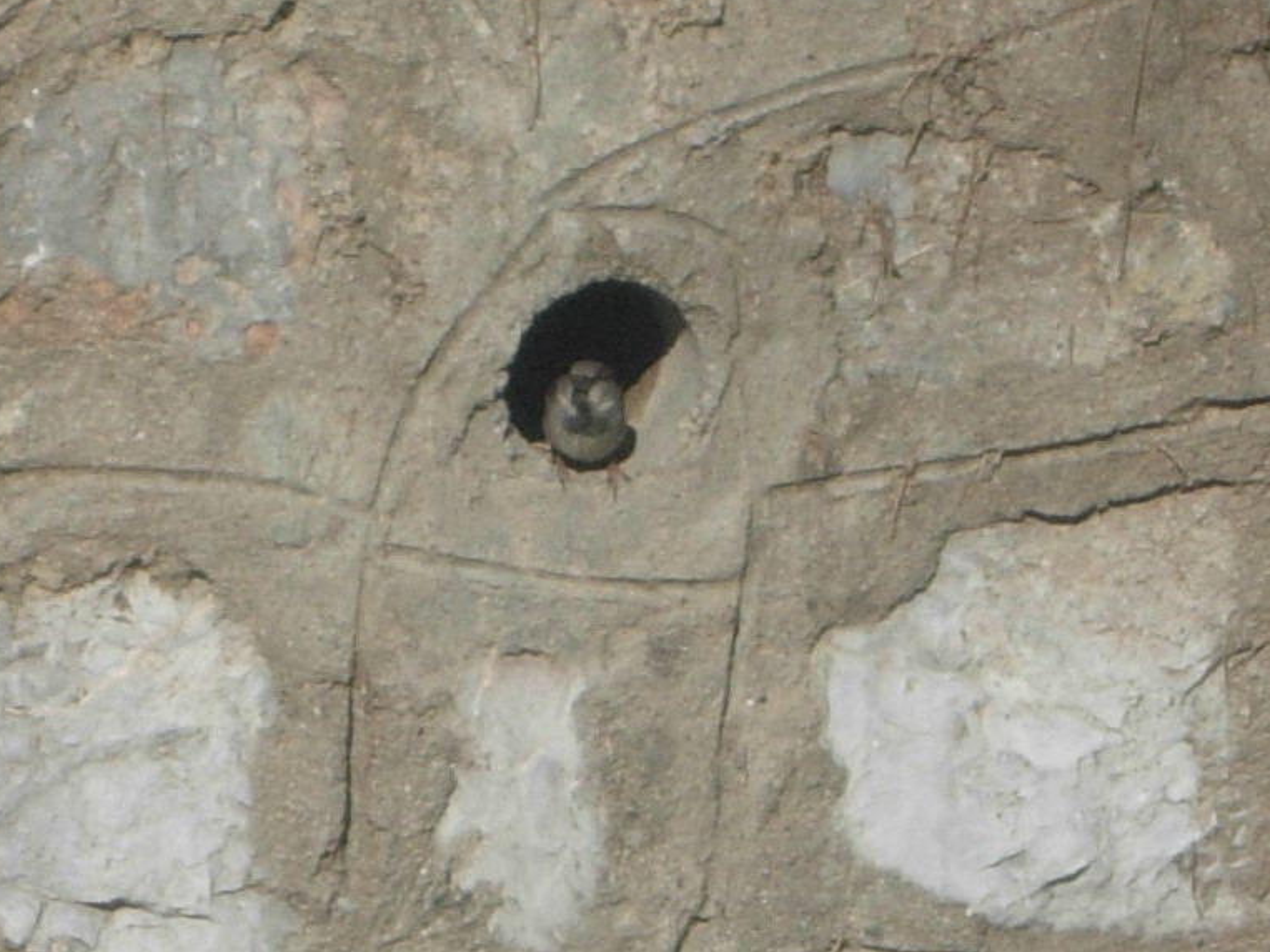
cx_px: 579
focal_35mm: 143
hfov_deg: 13.8
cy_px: 415
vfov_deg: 10.4
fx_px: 5246
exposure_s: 1/724
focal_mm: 26.3
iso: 50
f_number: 5.3
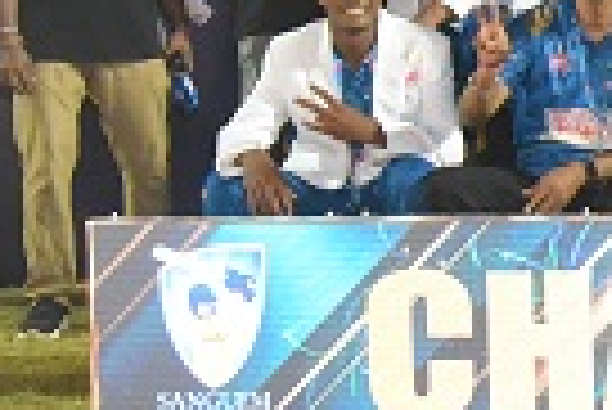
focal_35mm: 176
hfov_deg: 10.6
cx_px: 1260
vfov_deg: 7.7
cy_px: -234
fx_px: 2995
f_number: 5.6
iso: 8000
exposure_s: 1/160
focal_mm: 40
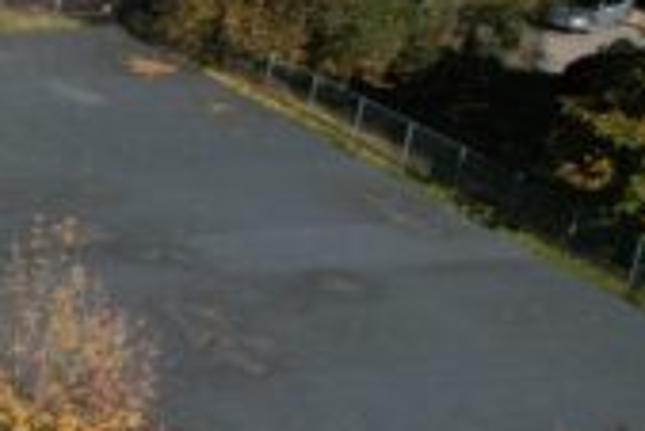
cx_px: -1038
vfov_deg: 10.3
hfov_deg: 11.7
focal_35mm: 133
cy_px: 372
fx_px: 2385
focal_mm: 8.38
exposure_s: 1/4000
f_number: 2.8
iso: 150
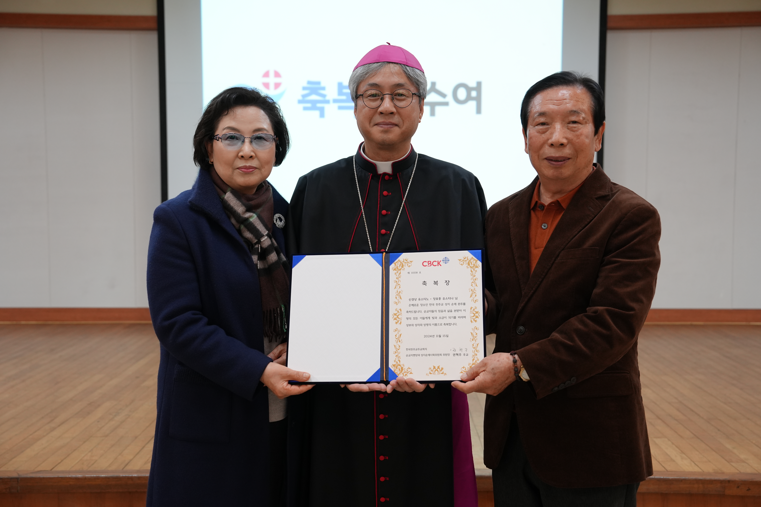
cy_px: 254
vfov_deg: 30.5
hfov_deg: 44.5
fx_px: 930
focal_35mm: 44
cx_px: 380
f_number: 4
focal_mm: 44
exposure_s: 1/160
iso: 1250
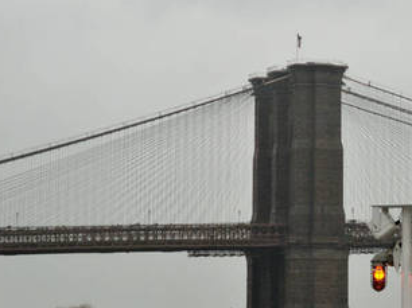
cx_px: 400
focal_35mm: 185
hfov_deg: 10.6
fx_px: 2200
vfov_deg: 8.0
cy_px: 86
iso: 250
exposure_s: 1/500
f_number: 5
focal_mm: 56
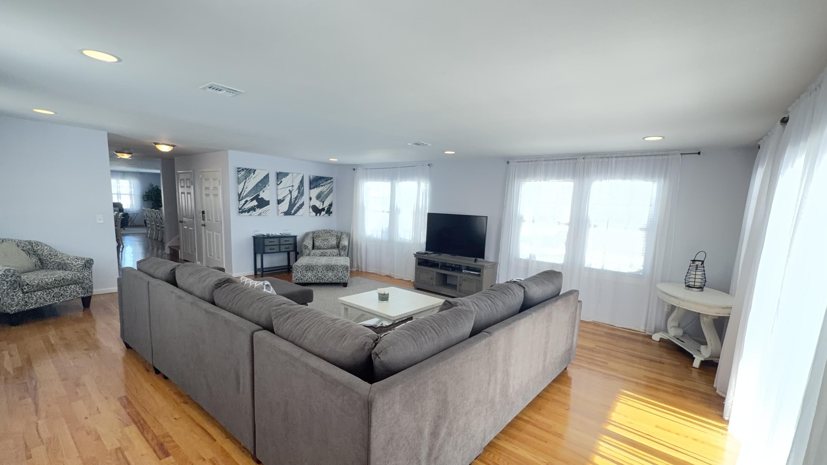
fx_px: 351
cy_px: 255
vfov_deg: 66.9
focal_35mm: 16
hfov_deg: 99.3
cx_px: 426
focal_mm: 2.22
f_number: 2.2
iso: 160
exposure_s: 1/120
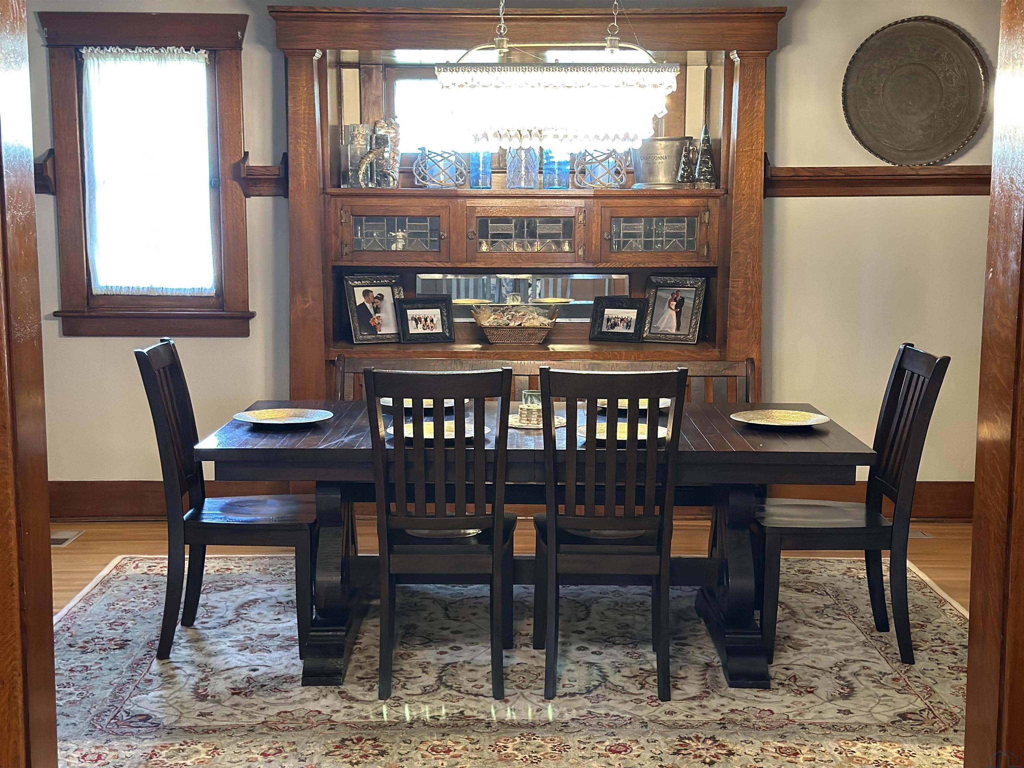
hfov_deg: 39.7
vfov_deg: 30.3
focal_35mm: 48
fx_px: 1420
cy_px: 384
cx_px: 512
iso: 640
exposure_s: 1/30
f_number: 1.78
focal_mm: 6.86
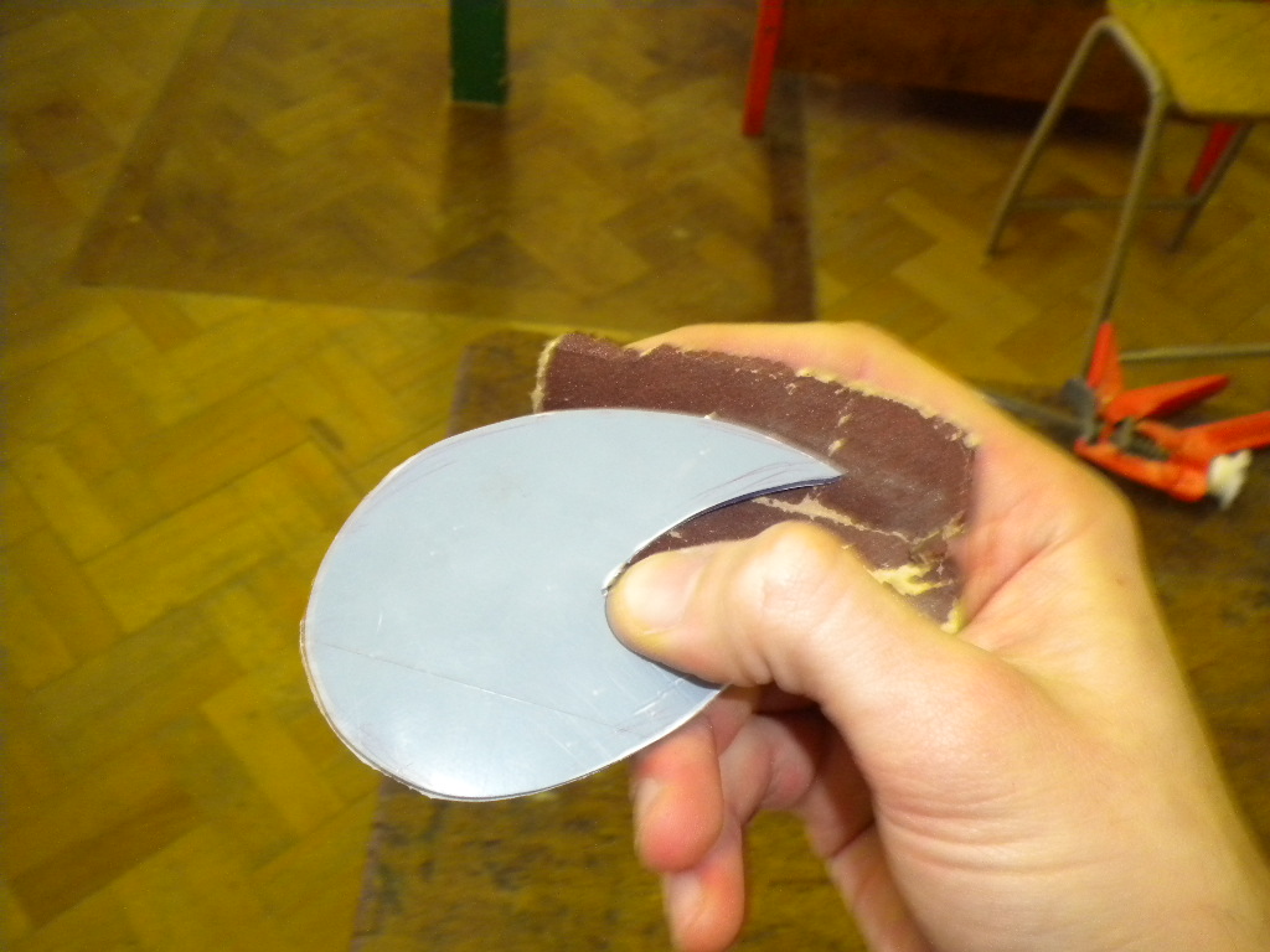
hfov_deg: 52.6
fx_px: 1284
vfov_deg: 40.7
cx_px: 635
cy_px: 476
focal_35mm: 35
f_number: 4.6
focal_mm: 6.3
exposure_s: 1/30
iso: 400
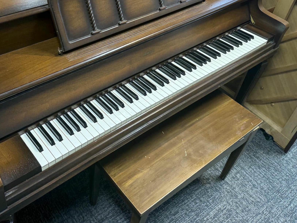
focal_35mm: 37
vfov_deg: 37.9
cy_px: 62
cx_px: 103
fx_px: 317
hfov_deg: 49.4
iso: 125
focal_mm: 6.76
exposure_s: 1/60
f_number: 1.78
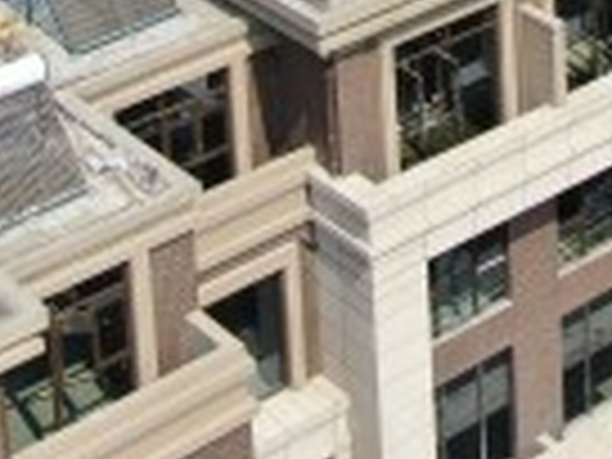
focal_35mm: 136
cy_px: -549
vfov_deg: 9.9
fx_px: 2404
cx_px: 788
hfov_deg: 14.0
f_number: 3
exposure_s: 1/1000
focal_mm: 5
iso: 100
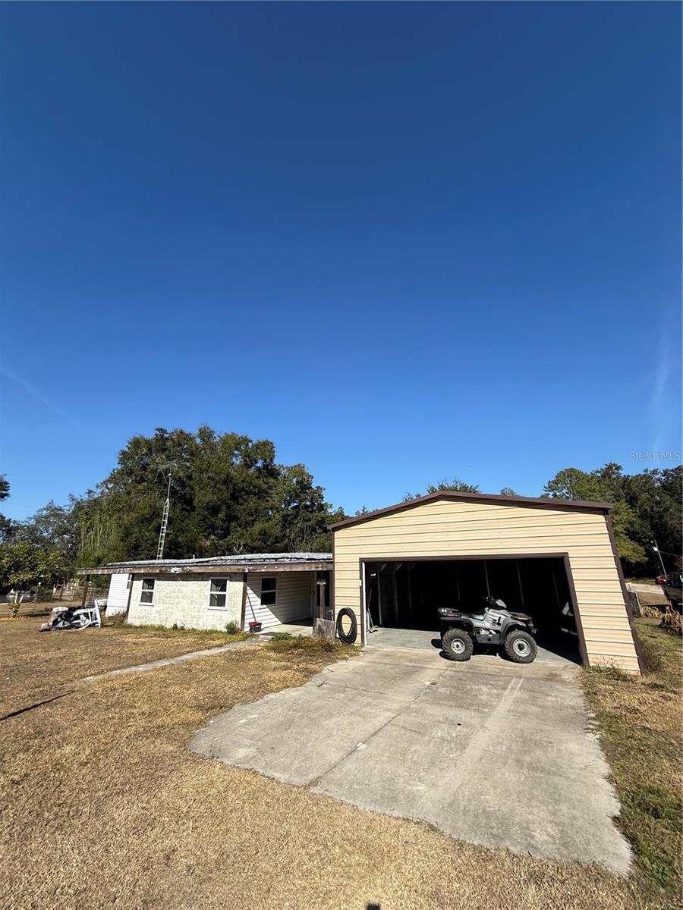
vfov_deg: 102.1
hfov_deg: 85.7
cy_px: 455
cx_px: 342
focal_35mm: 14
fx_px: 368
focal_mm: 2.22
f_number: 2.2
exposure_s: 1/2410
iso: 50
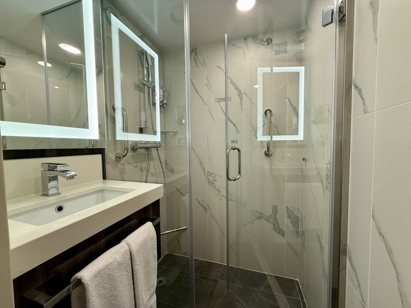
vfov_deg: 85.7
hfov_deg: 102.1
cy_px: 154
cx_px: 206
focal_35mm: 14
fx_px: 166
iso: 160
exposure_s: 1/120
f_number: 2.2
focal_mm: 2.22
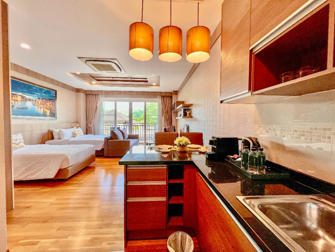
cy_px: 126
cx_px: 168
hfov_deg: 106.2
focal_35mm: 13
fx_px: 126
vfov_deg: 89.9
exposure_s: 1/100
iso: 125
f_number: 1.8
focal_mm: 1.57
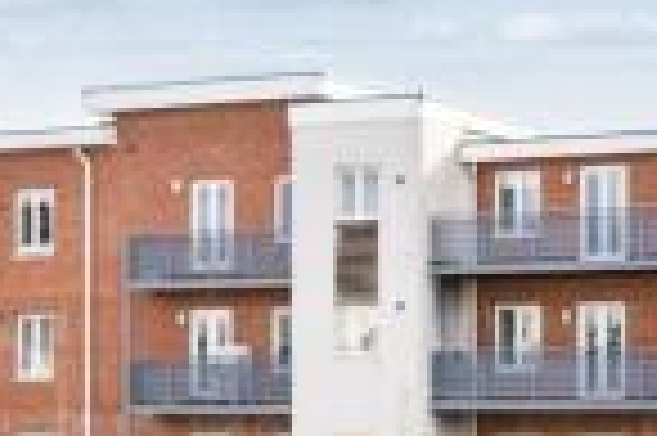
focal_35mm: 114
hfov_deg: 17.3
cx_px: 754
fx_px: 2078
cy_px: 465
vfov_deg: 11.8
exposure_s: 1/320
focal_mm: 35
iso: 320
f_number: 8
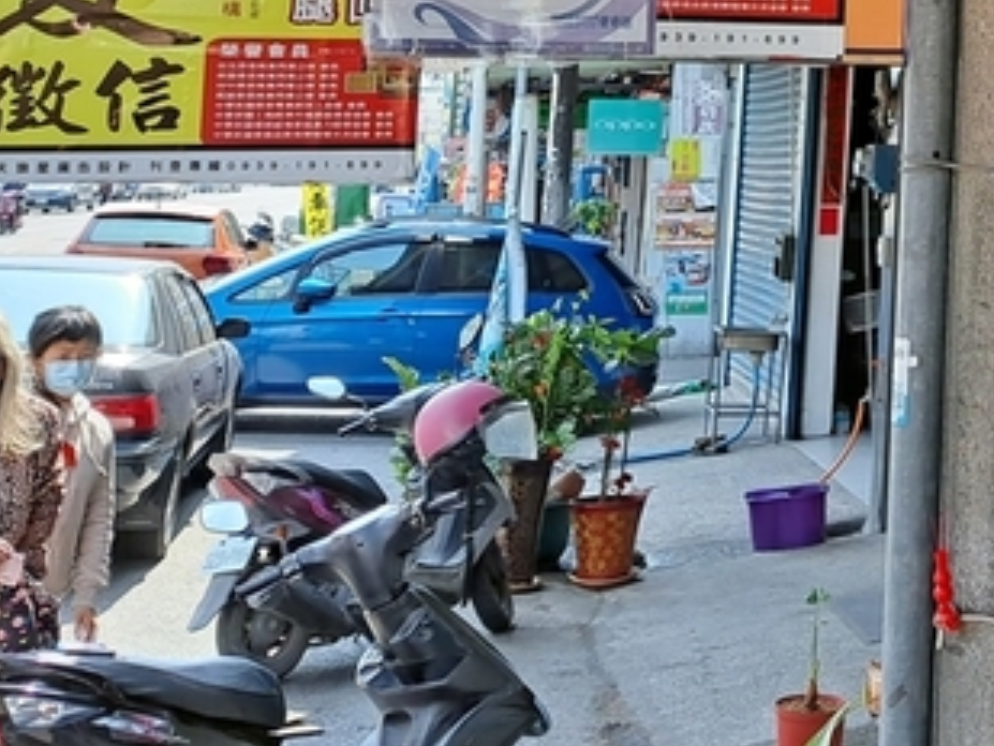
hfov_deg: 26.9
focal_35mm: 66
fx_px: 1896
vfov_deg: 20.7
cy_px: -162
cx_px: 1097
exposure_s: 1/389
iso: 25
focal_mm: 5.23
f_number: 1.8
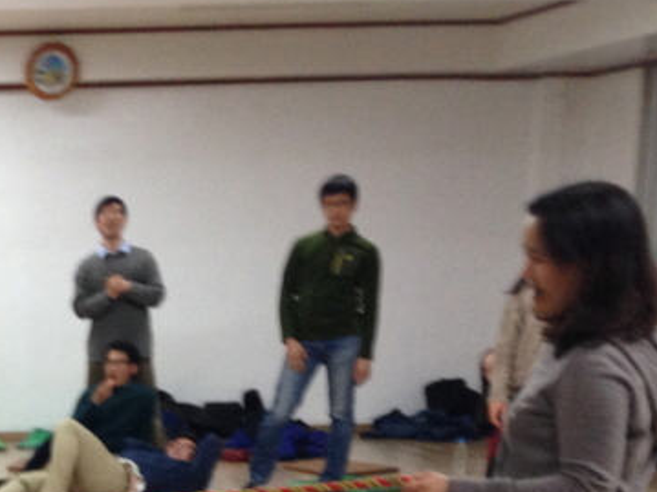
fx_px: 1746
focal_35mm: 92
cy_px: 646
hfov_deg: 19.4
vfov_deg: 15.3
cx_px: -236
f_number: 2.4
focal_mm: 4.13
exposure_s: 1/20
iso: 125
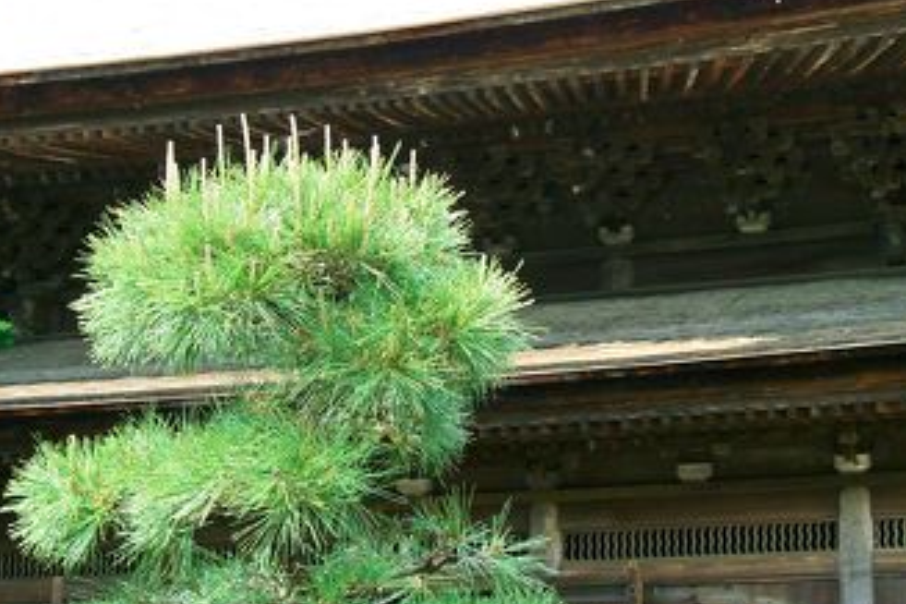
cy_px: 256
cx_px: 471
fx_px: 2391
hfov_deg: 21.5
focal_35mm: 95
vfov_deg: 14.4
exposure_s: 1/200
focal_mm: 9.6
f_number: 3.1
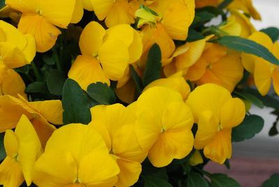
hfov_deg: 29.2
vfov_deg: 19.8
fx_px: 536
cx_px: 140
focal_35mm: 69
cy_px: 94
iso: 100
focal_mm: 46
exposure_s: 1/125
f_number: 8
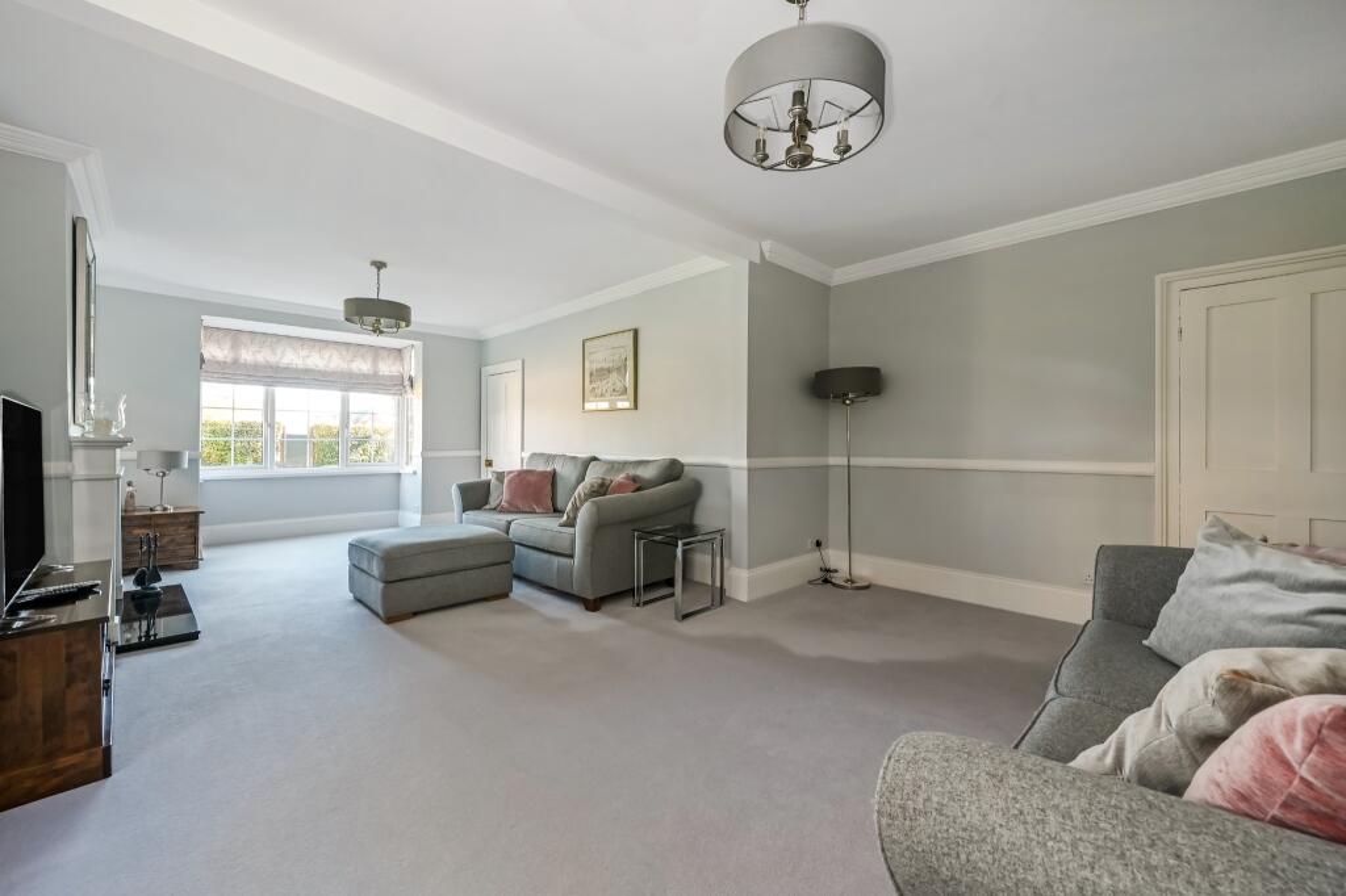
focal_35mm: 14
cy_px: 448
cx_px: 673
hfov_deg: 104.3
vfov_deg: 81.2
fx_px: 523
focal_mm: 14
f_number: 10
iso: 400
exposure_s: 1/6
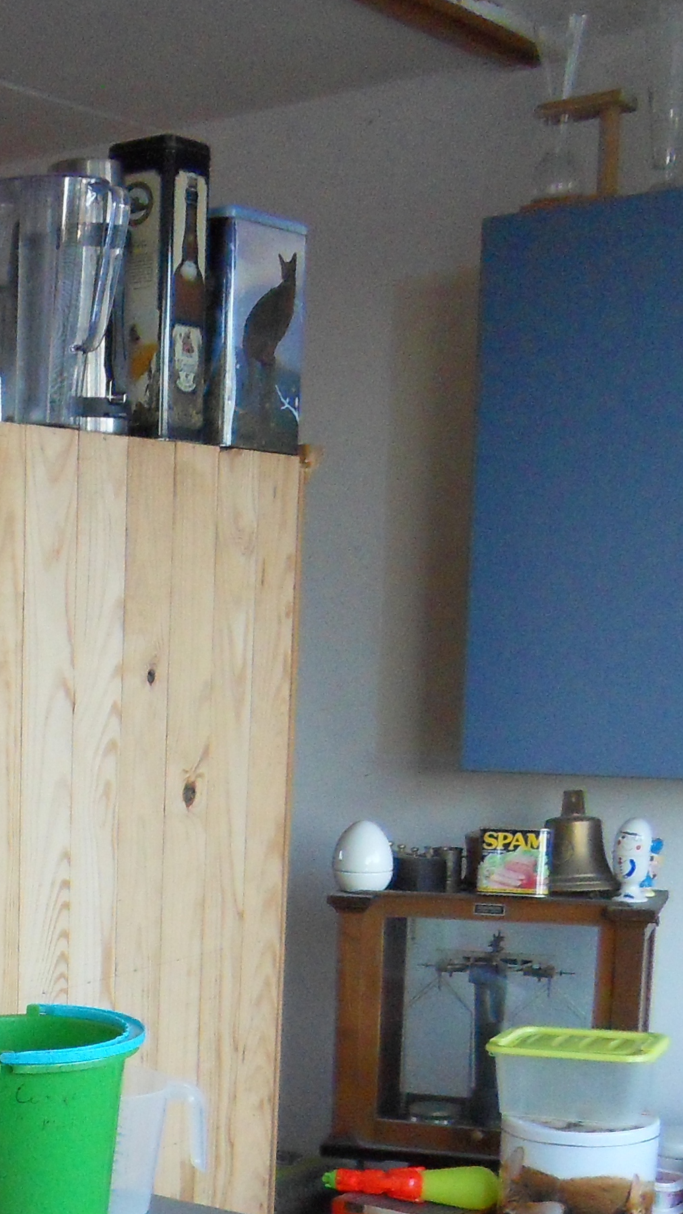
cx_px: -56
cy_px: 1042
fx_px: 1868
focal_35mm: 58
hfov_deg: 19.9
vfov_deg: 34.4
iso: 400
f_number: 3.3
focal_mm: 4.2
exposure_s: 1/30
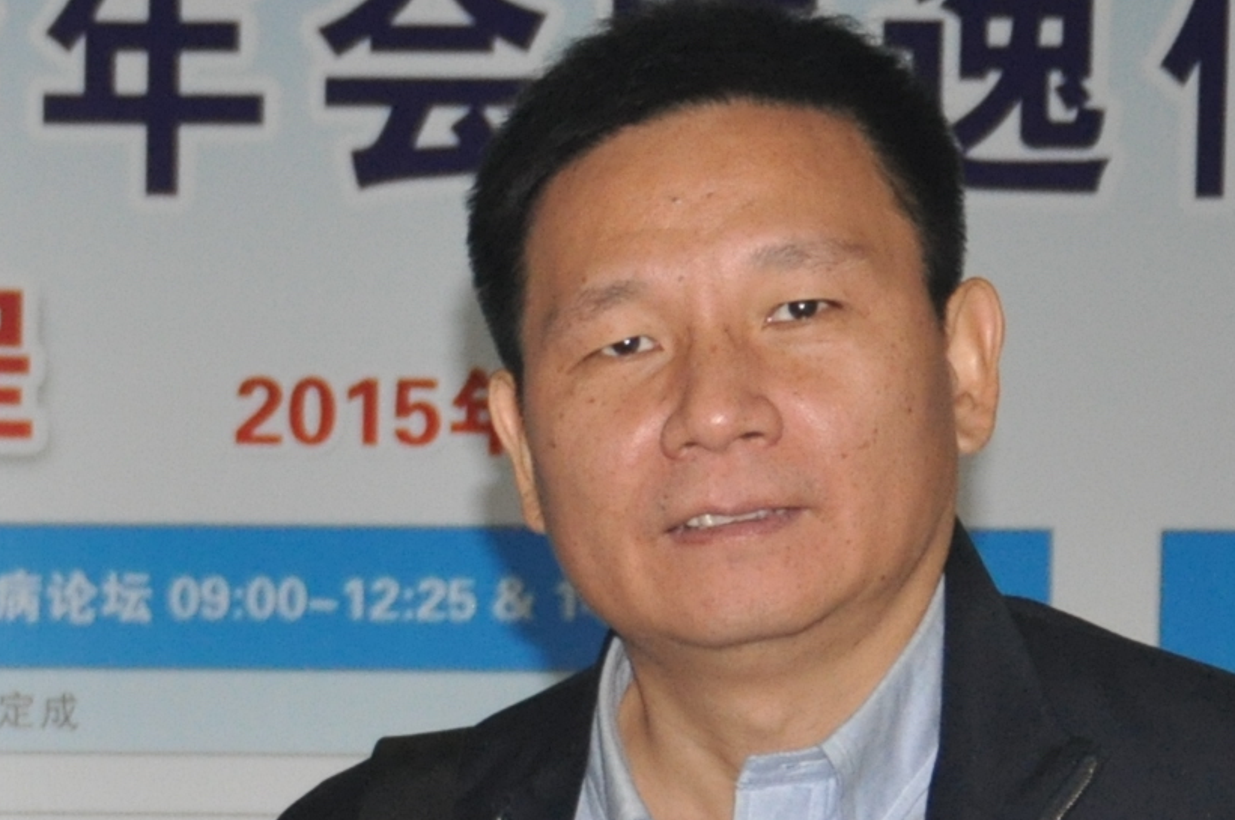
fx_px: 6440
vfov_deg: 7.2
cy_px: 1234
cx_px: -561
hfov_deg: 10.6
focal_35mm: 188
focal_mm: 32
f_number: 4.2
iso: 800
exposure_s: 1/60
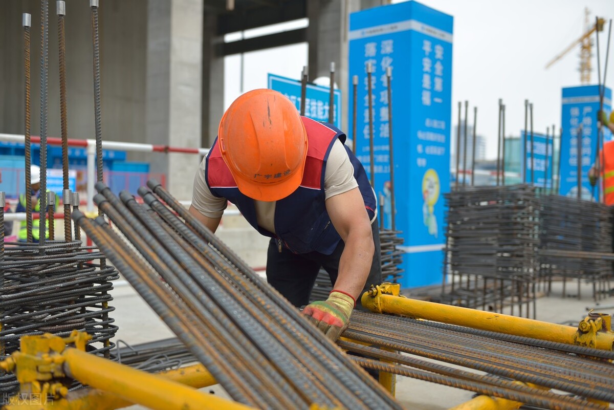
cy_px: 205
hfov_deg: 48.4
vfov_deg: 33.4
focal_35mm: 40
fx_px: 682
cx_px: 307
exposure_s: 1/640
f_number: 3.2
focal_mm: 40
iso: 100
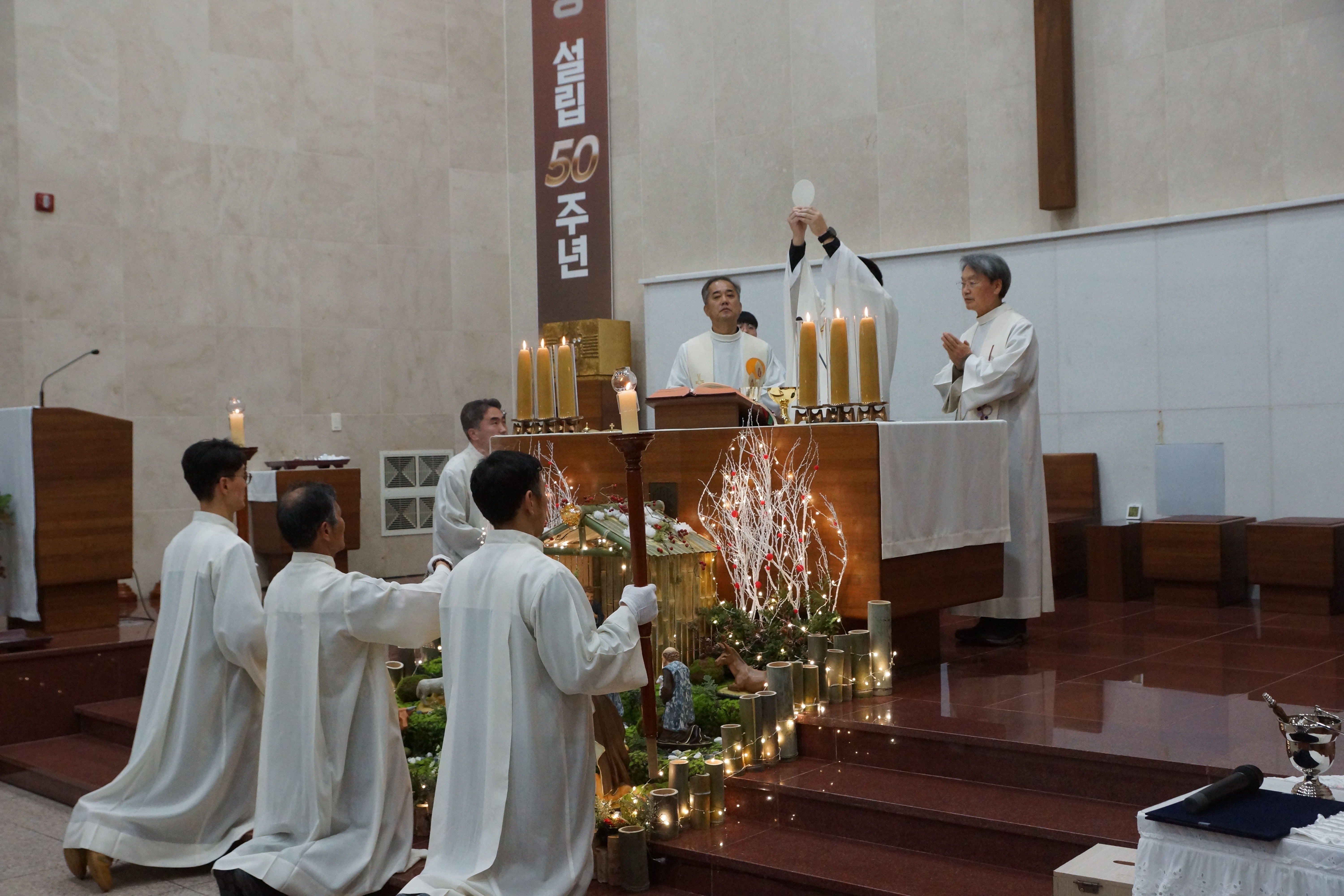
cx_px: 672
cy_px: 448
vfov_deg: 34.2
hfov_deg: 49.6
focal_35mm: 39
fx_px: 1456
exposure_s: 1/160
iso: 1600
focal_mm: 26
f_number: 4
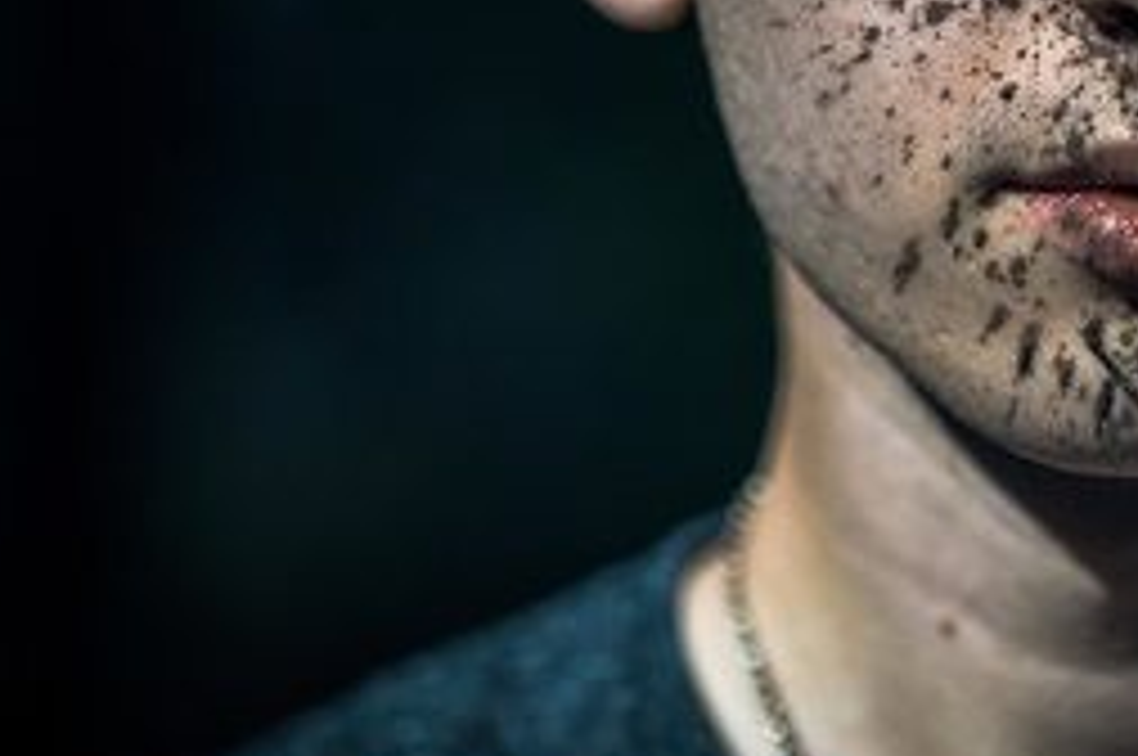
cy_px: 68
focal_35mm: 475
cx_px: 990
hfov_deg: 4.3
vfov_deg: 2.9
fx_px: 14996
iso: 800
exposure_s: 1/2000
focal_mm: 200
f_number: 2.8
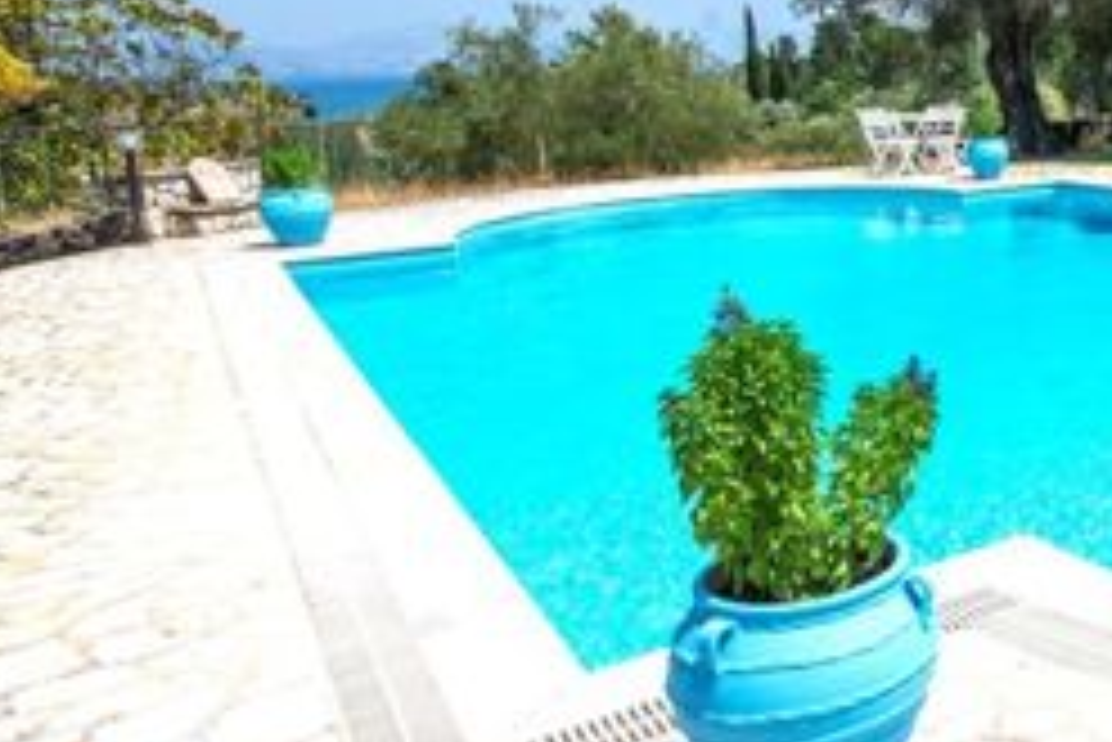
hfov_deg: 35.1
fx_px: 1236
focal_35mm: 40
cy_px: 184
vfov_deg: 32.8
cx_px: 1416
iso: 200
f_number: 10
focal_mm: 14
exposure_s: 1/640
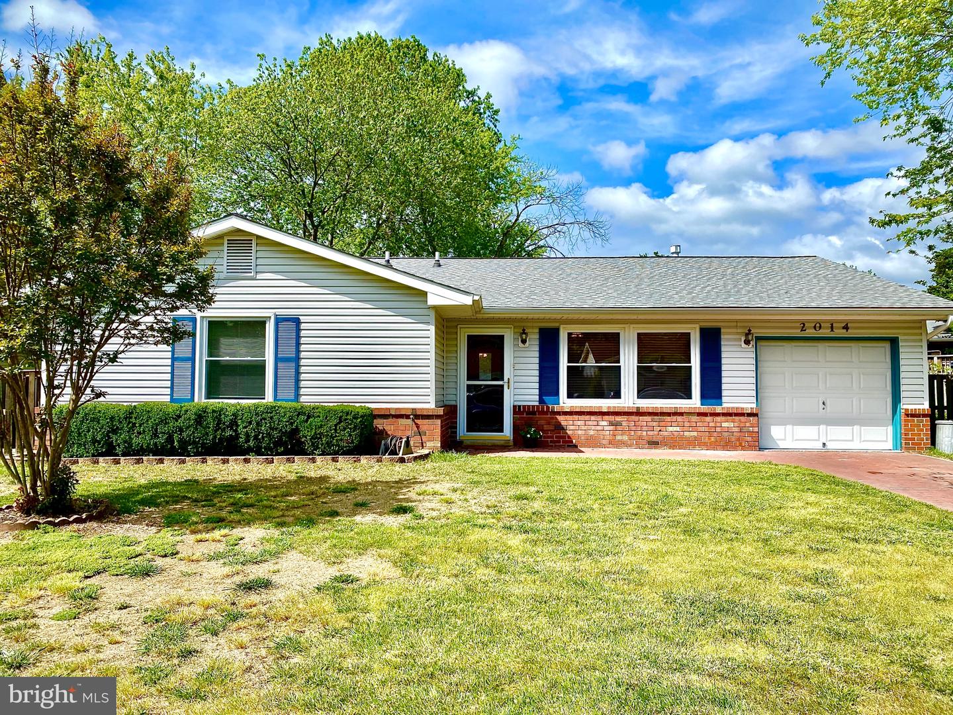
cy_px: 358
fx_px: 716
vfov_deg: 53.1
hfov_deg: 67.3
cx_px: 476
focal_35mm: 26
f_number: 1.8
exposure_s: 1/2967
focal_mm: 4.25
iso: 32
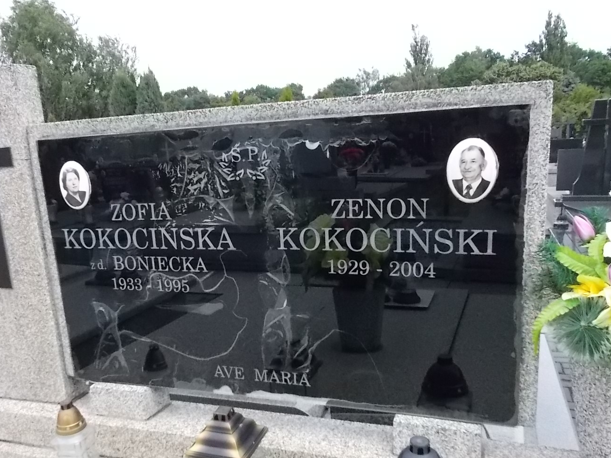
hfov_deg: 56.7
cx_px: 275
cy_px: 275
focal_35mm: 32
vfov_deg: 43.9
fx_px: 565
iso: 400
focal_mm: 4.6
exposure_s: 1/250
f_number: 8
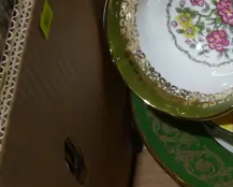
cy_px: 91
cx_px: 397
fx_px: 1270
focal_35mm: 184
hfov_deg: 10.0
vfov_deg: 8.4
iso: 200
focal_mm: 20
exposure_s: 1/125
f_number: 4.4
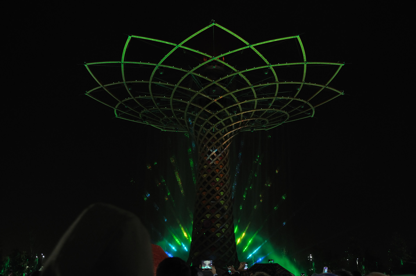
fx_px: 433
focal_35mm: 38
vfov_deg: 35.4
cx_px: 208
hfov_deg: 51.3
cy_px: 138
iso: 800
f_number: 4
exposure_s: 1/13
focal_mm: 25
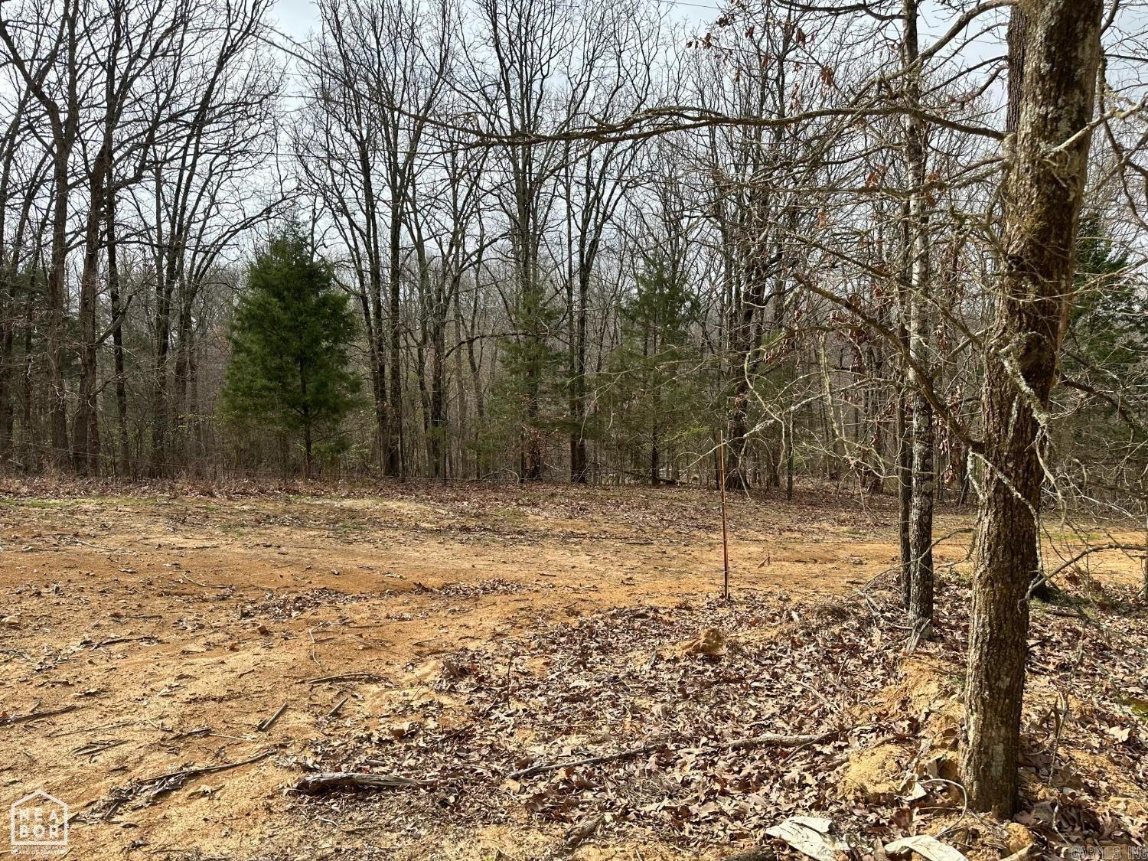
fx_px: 796
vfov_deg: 56.8
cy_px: 430
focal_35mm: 24
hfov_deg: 71.6
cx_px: 574
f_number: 1.78
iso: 80
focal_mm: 6.86
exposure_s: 1/3058
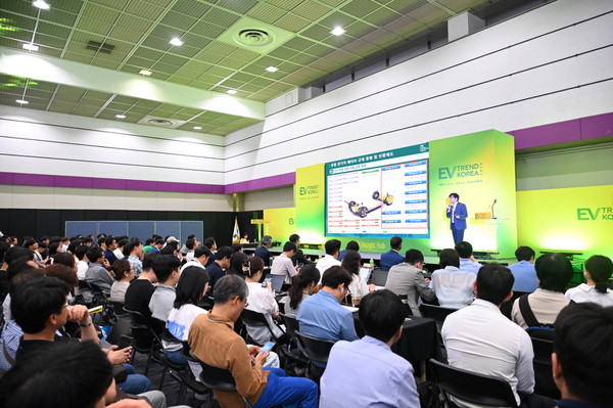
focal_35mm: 24
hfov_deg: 73.8
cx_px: 306
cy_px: 204
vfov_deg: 53.1
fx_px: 408
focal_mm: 24
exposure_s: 1/200
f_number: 4
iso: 3200
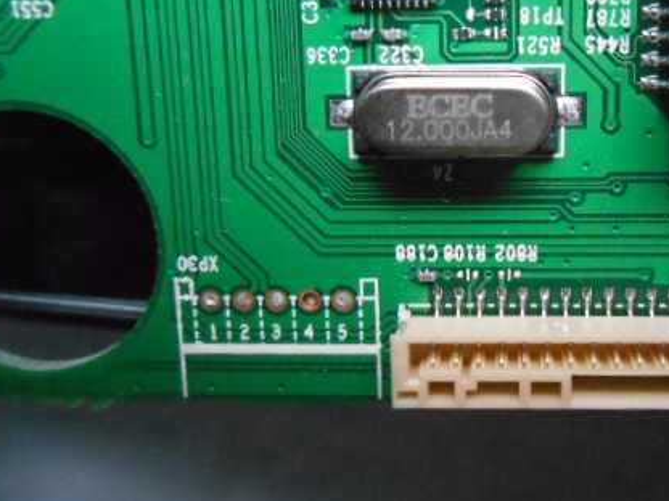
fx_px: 773
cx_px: 471
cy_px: 215
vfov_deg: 35.9
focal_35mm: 40
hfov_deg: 45.7
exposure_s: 1/30
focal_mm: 4.7
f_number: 3.4
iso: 800
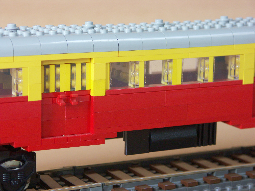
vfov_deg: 11.7
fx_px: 936
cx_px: 128
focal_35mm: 127
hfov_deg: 15.5
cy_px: 96
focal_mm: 32.32
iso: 200
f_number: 3.2
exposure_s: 1/20
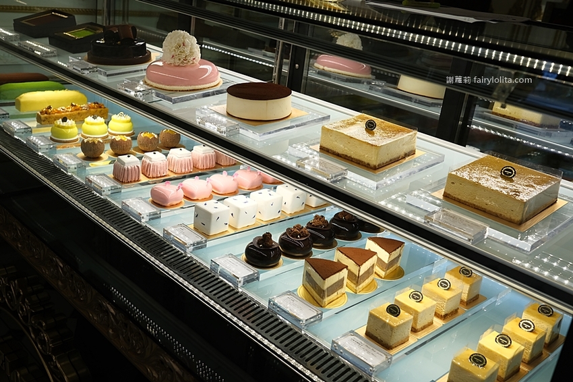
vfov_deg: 37.8
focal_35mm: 35
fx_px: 557
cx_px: 286
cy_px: 191
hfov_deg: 54.5
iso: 500
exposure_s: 1/340
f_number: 5
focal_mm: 23
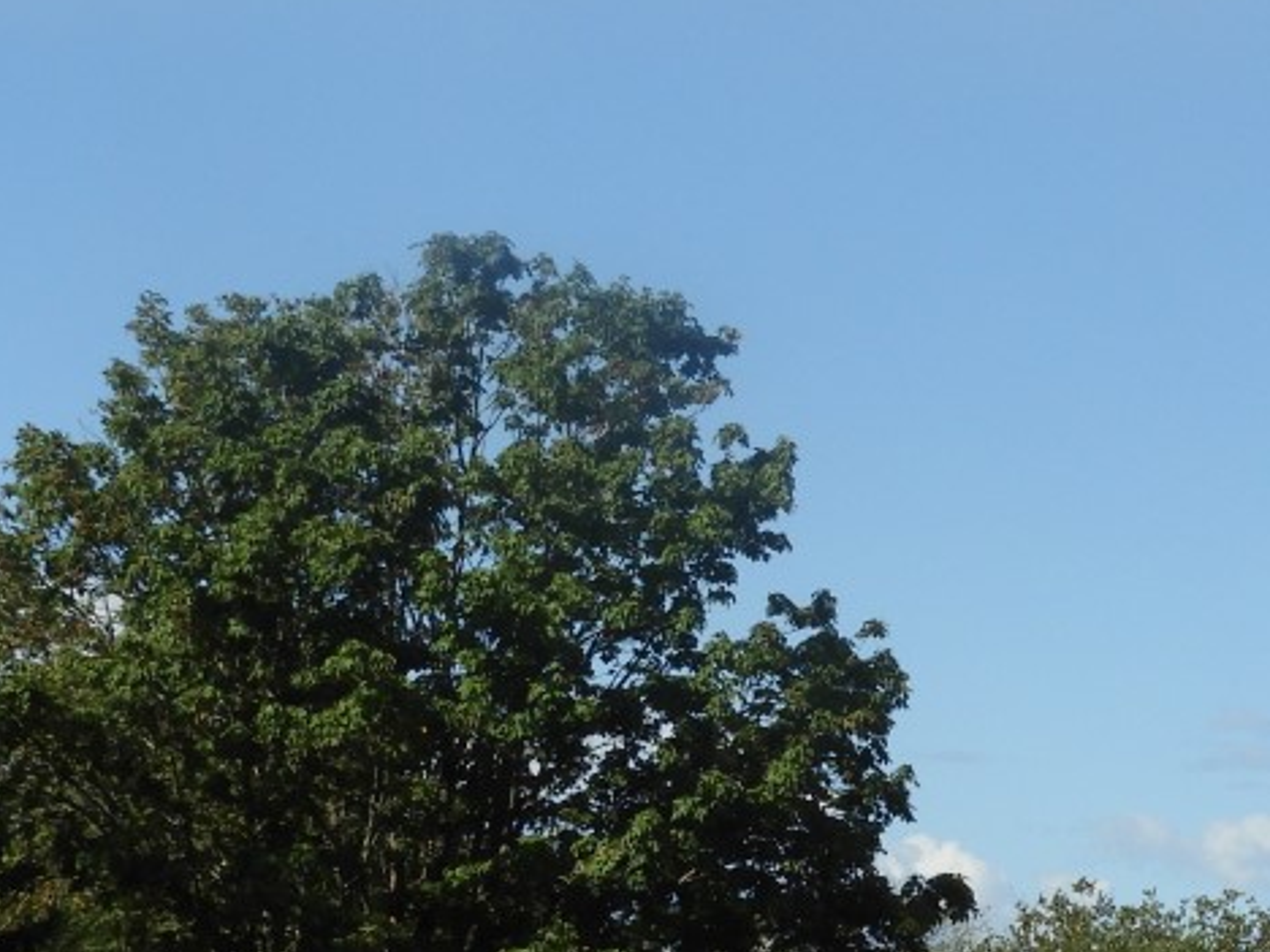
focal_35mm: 200
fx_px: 7338
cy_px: 567
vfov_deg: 7.4
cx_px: 1506
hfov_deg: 9.8
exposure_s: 1/1000
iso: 100
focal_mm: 11.6
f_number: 4.2
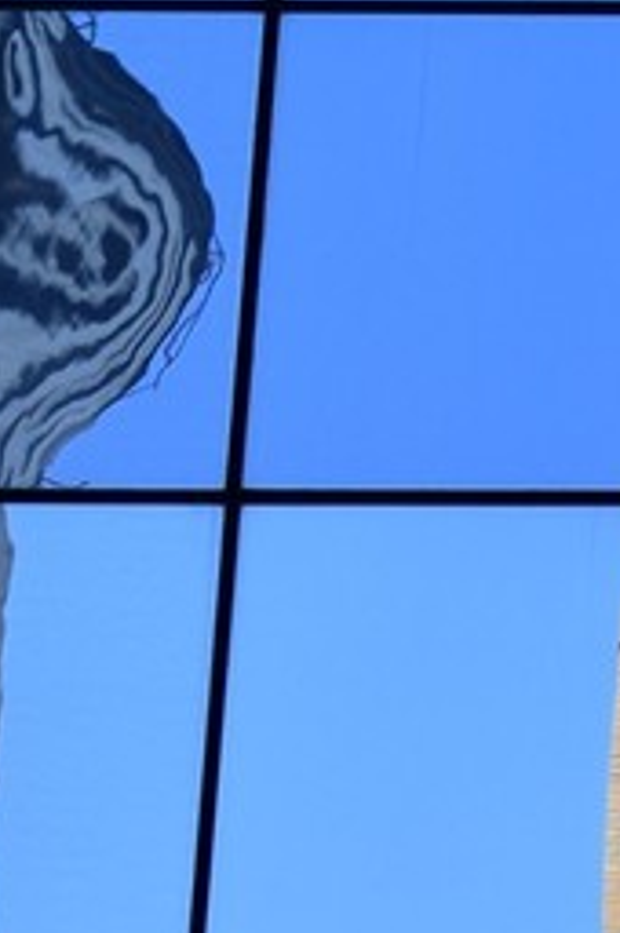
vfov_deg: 5.5
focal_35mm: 375
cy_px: 1279
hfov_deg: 3.6
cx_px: 1836
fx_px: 9713
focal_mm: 60
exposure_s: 1/320
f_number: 5.6
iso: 400
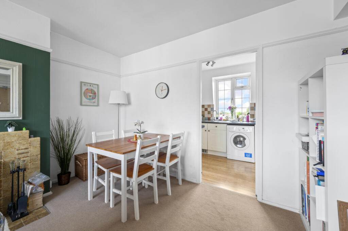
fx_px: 135
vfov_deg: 81.1
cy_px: 116
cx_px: 174
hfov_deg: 104.3
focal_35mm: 14
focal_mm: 14
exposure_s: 1/1.25
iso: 200
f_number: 16
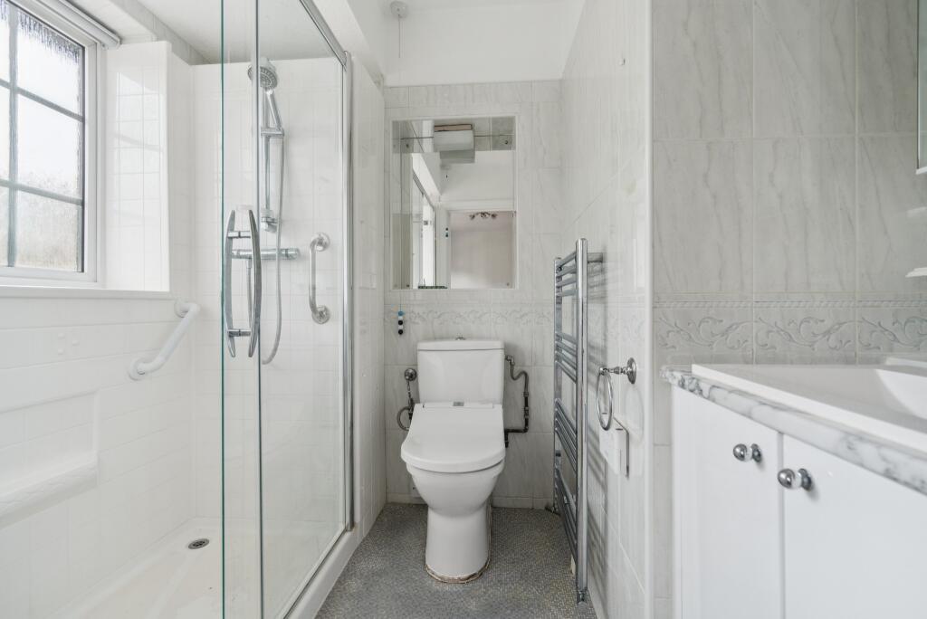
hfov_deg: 96.7
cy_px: 310
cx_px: 464
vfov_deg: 73.8
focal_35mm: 16
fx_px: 412
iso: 640
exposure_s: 1/20
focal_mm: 16
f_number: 6.3
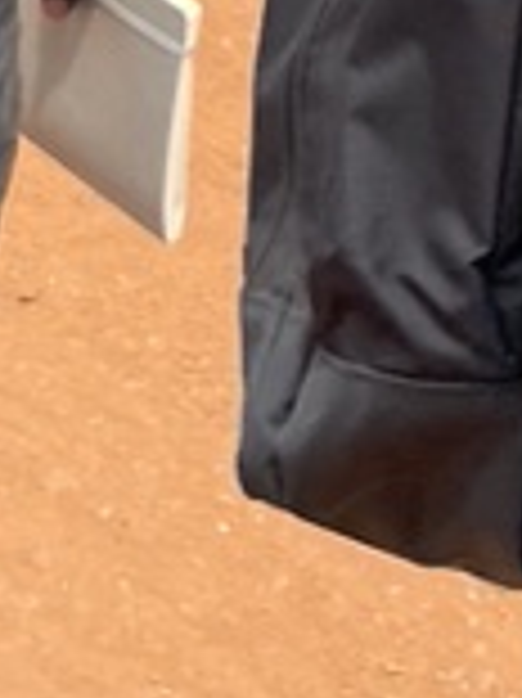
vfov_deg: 10.1
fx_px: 3463
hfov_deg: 8.6
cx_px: 430
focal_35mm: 172
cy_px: -950
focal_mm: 4.2
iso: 32
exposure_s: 1/2451
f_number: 1.6
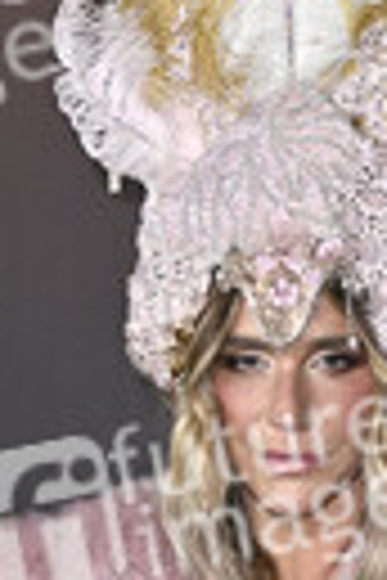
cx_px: 315
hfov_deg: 8.1
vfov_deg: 11.8
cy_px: 728
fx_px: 2741
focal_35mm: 170
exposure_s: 1/320
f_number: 6.3
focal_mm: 55
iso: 2000
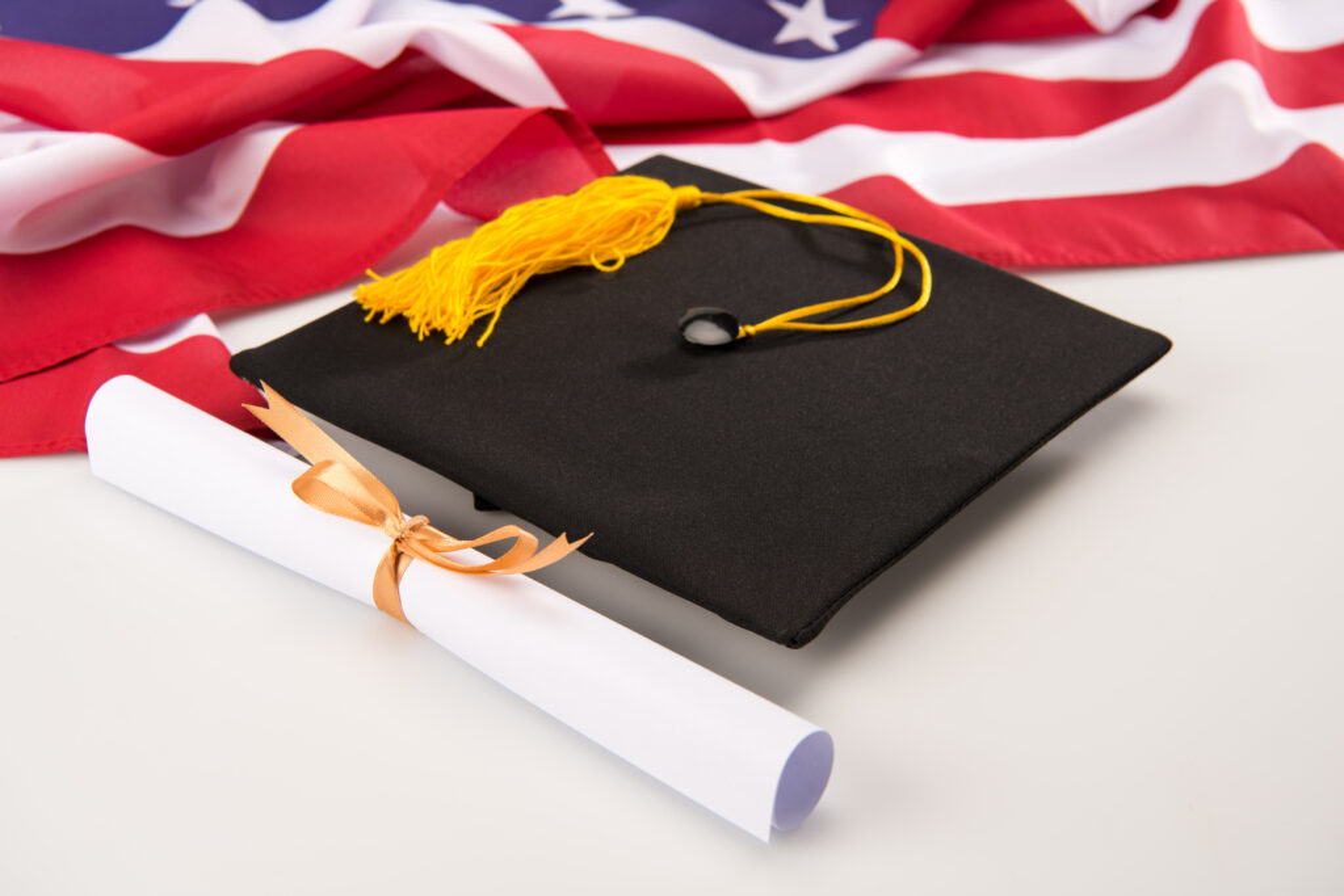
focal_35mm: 60
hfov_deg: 33.4
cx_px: 672
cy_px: 448
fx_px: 2240
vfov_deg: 22.6
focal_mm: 60
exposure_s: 1/125
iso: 100
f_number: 9
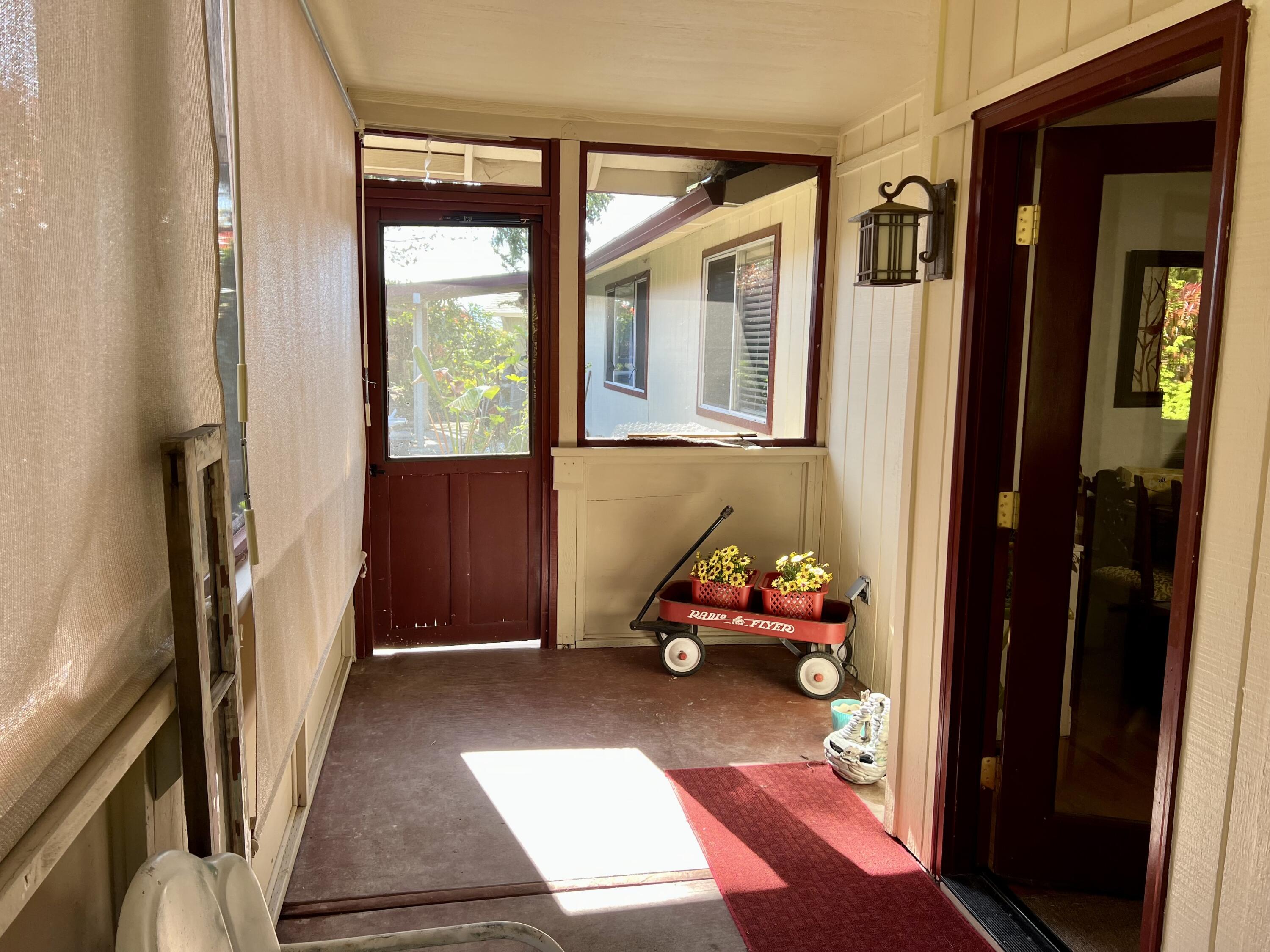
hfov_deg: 67.3
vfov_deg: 53.1
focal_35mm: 26
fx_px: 954
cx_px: 635
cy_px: 476
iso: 40
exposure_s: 1/121
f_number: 1.5
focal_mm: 5.7
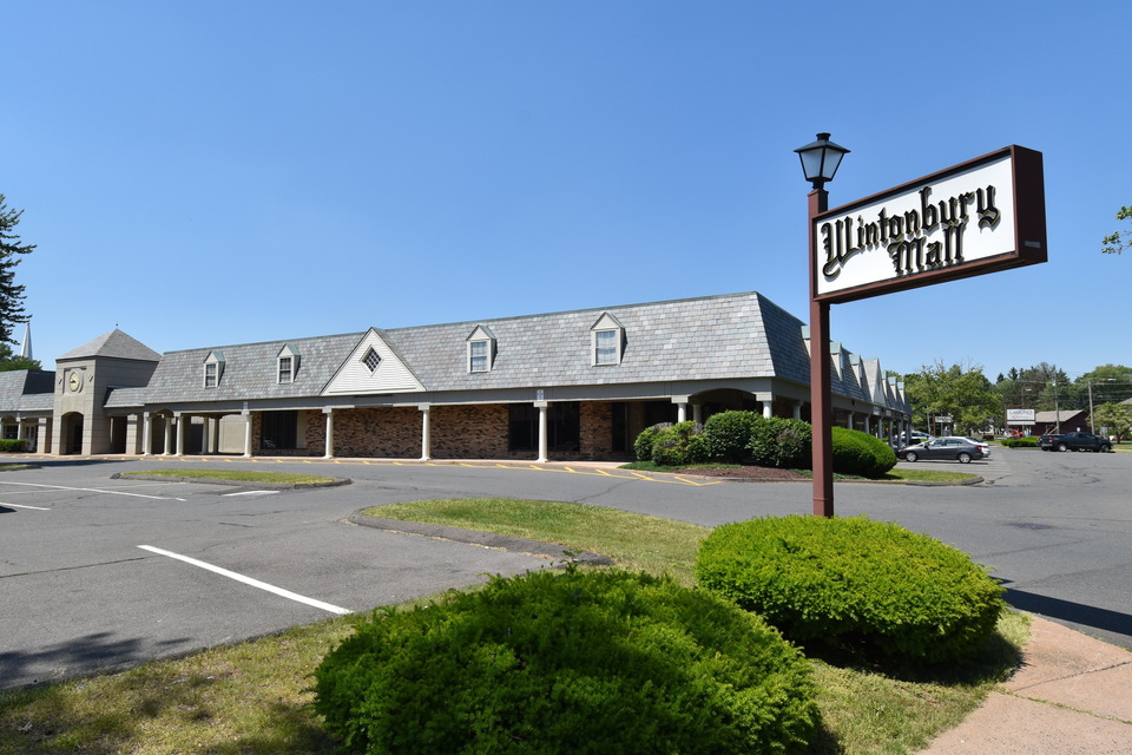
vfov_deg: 59.5
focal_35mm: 21
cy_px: 378
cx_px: 566
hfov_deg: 81.2
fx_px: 660
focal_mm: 14
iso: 200
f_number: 10
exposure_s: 1/400
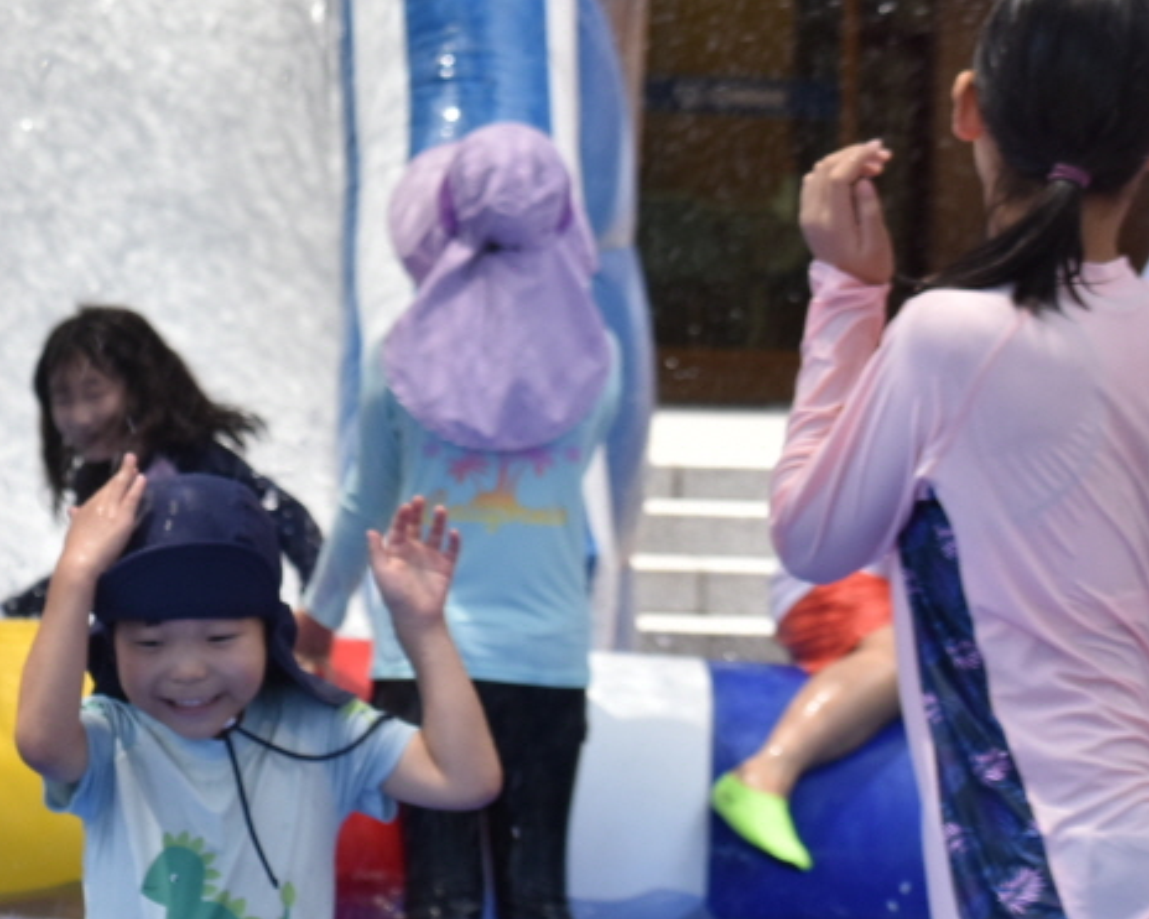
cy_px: 381
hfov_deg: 8.1
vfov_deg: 6.5
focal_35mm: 237
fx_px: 8058
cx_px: 17
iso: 280
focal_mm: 78
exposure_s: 1/250
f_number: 8
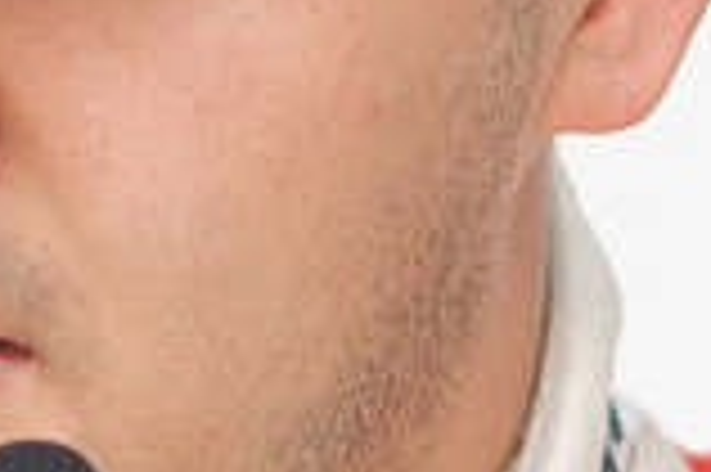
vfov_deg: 1.1
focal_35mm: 1230
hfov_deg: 1.7
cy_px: 49
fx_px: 24267
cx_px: -58
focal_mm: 180
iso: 400
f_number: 2.8
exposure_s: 1/250
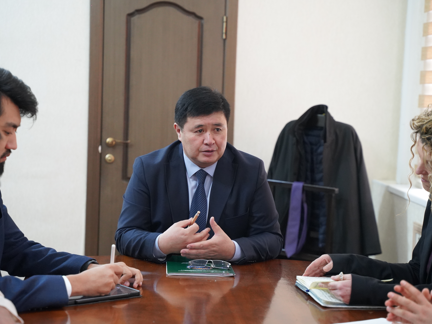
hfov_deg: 26.0
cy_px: 162
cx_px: 209
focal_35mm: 75
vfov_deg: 19.6
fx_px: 936
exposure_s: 1/160
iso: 6400
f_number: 4
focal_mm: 69
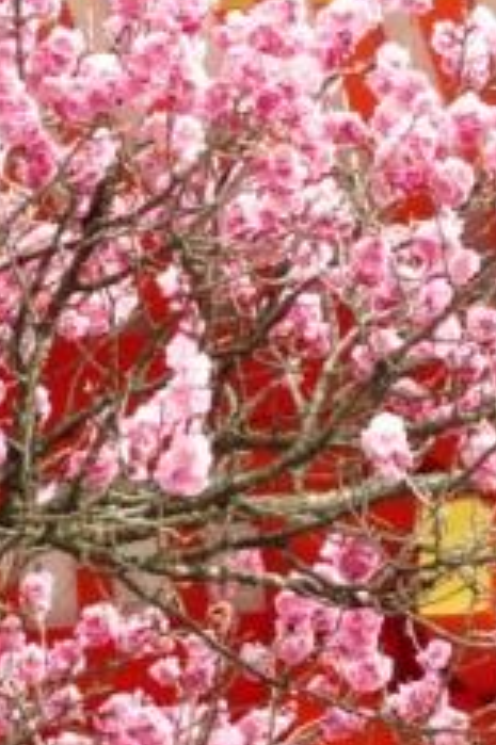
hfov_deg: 3.2
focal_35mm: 424
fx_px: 8775
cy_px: 233
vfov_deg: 4.9
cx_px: 384
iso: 200
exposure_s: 1/80
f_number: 4.8
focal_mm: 34.8
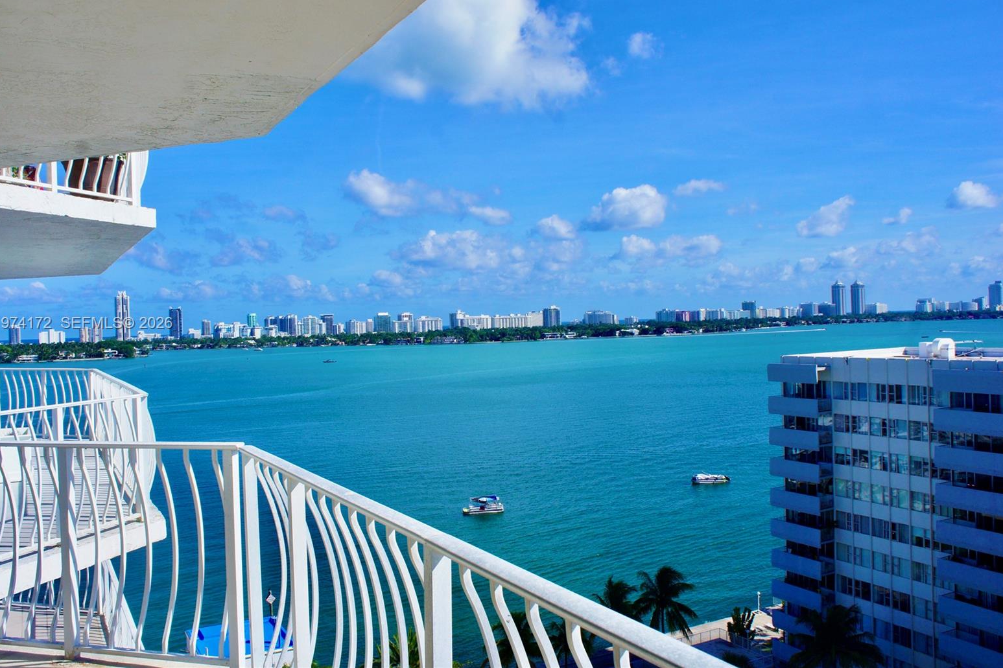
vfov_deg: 42.3
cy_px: 324
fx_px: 864
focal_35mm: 31
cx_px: 490
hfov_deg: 60.3
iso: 200
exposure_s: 1/250
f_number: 11
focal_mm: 20
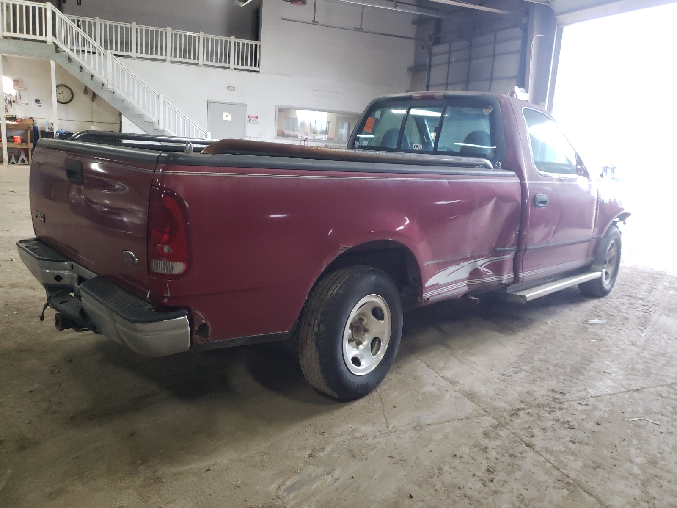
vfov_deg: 53.1
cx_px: 338
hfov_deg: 67.3
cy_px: 254
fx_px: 508
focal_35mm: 26
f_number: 1.5
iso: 232
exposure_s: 1/60.2
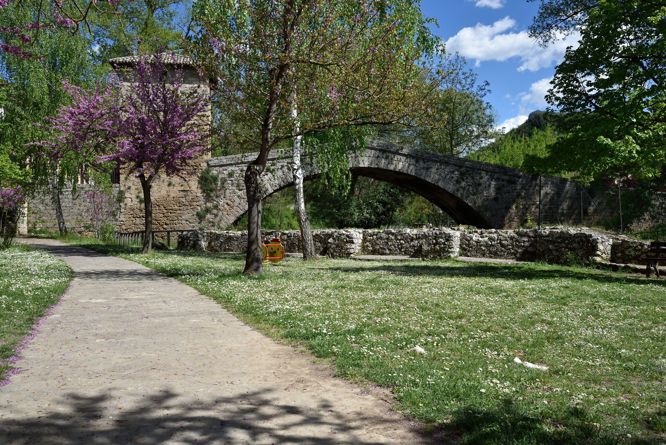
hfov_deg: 60.3
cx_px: 333
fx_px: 574
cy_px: 222
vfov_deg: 42.4
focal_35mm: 31
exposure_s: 1/500
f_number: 10
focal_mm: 31
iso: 320
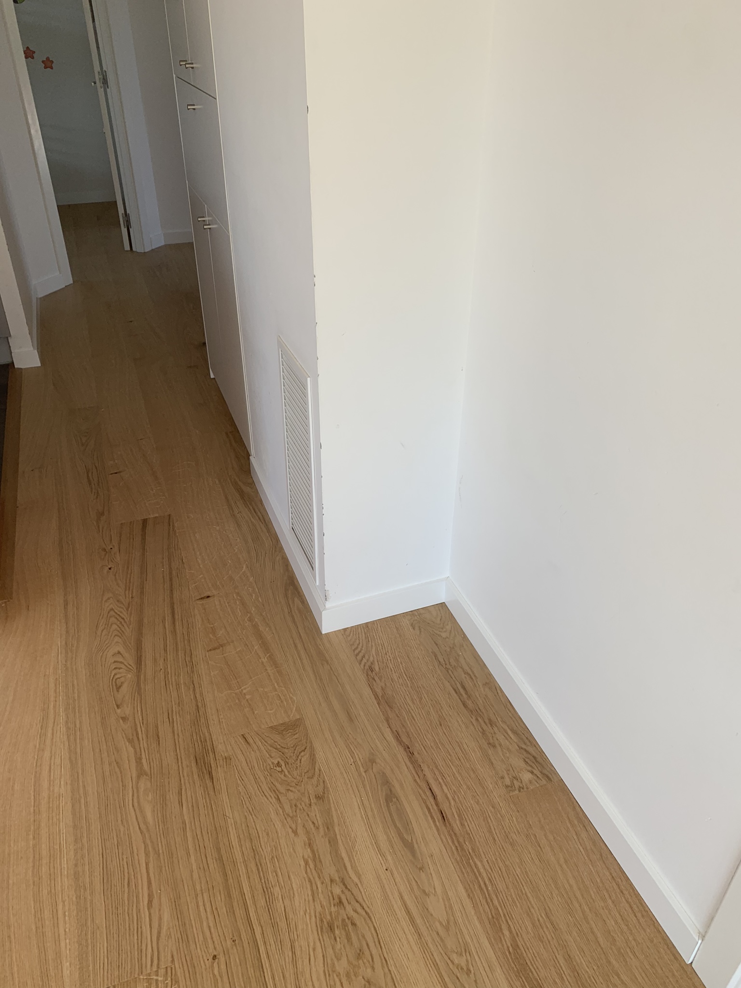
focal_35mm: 26
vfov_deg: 67.3
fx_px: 742
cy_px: 494
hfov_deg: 53.1
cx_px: 370
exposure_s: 1/420
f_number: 1.8
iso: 25
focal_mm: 4.25
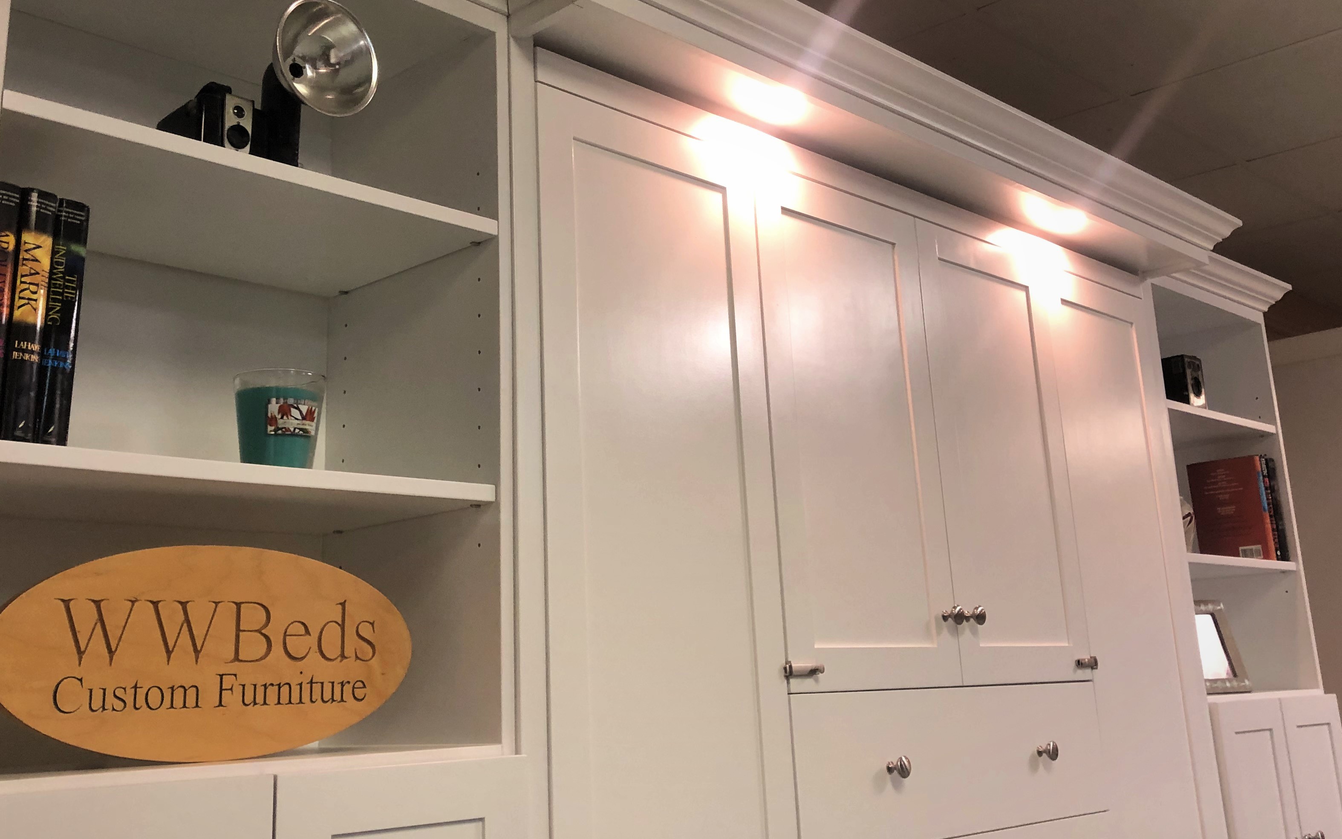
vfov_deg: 33.4
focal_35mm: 38
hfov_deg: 51.5
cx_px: 648
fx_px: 1390
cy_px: 296
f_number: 1.8
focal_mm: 3.99
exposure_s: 1/20
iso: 40
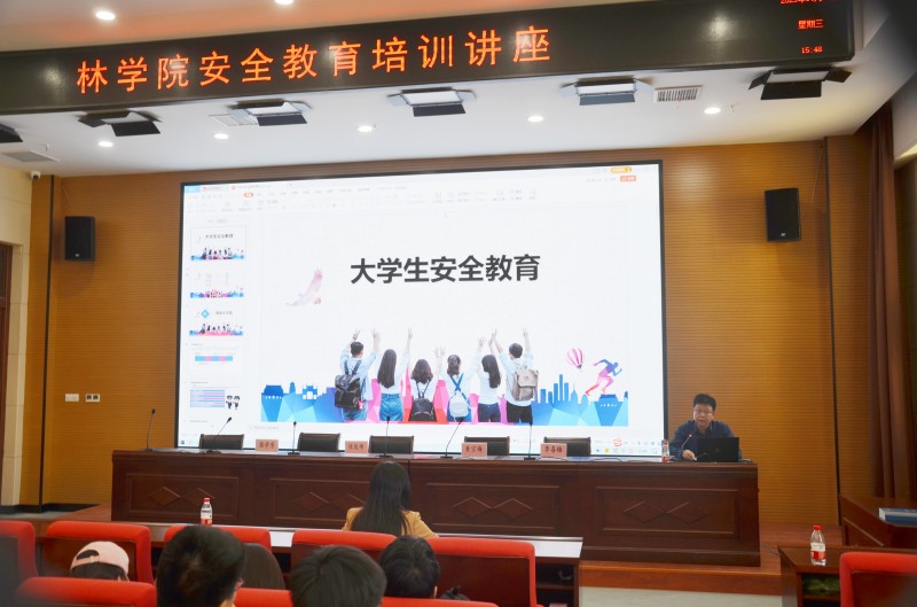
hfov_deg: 53.2
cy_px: 304
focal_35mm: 36
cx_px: 458
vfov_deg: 36.7
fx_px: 915
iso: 200
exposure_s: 1/80
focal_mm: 24
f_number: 4.5
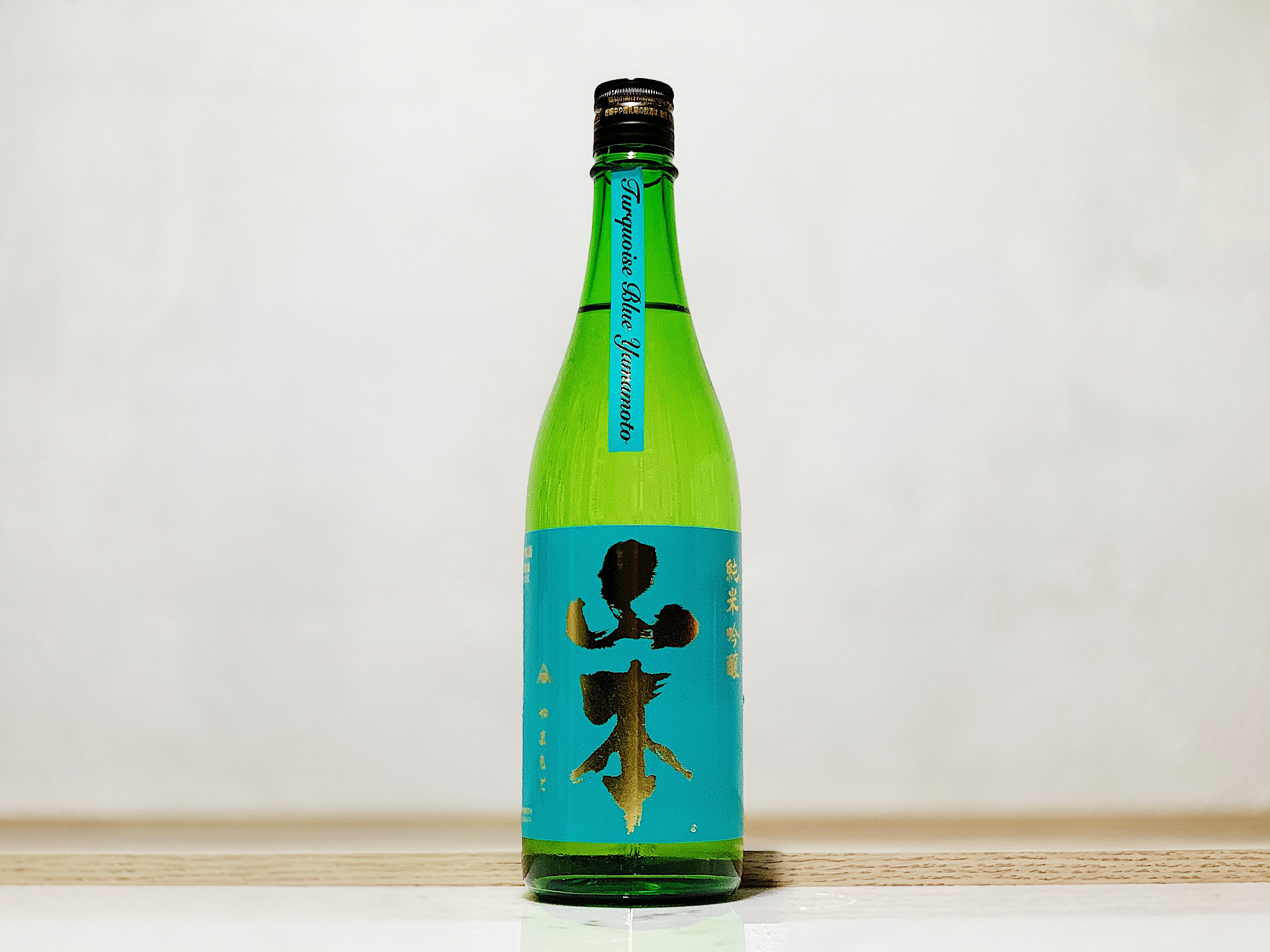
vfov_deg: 28.0
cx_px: 635
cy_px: 476
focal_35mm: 52
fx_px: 1908
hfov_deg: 36.8
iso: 80
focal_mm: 6
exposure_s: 1/122
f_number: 2.4
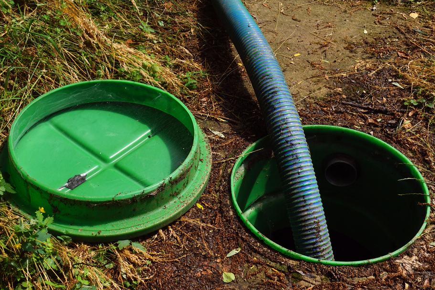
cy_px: 140
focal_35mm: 46
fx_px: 556
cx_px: 216
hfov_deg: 42.7
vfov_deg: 29.3
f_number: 11
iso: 100
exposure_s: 1/200
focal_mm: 28
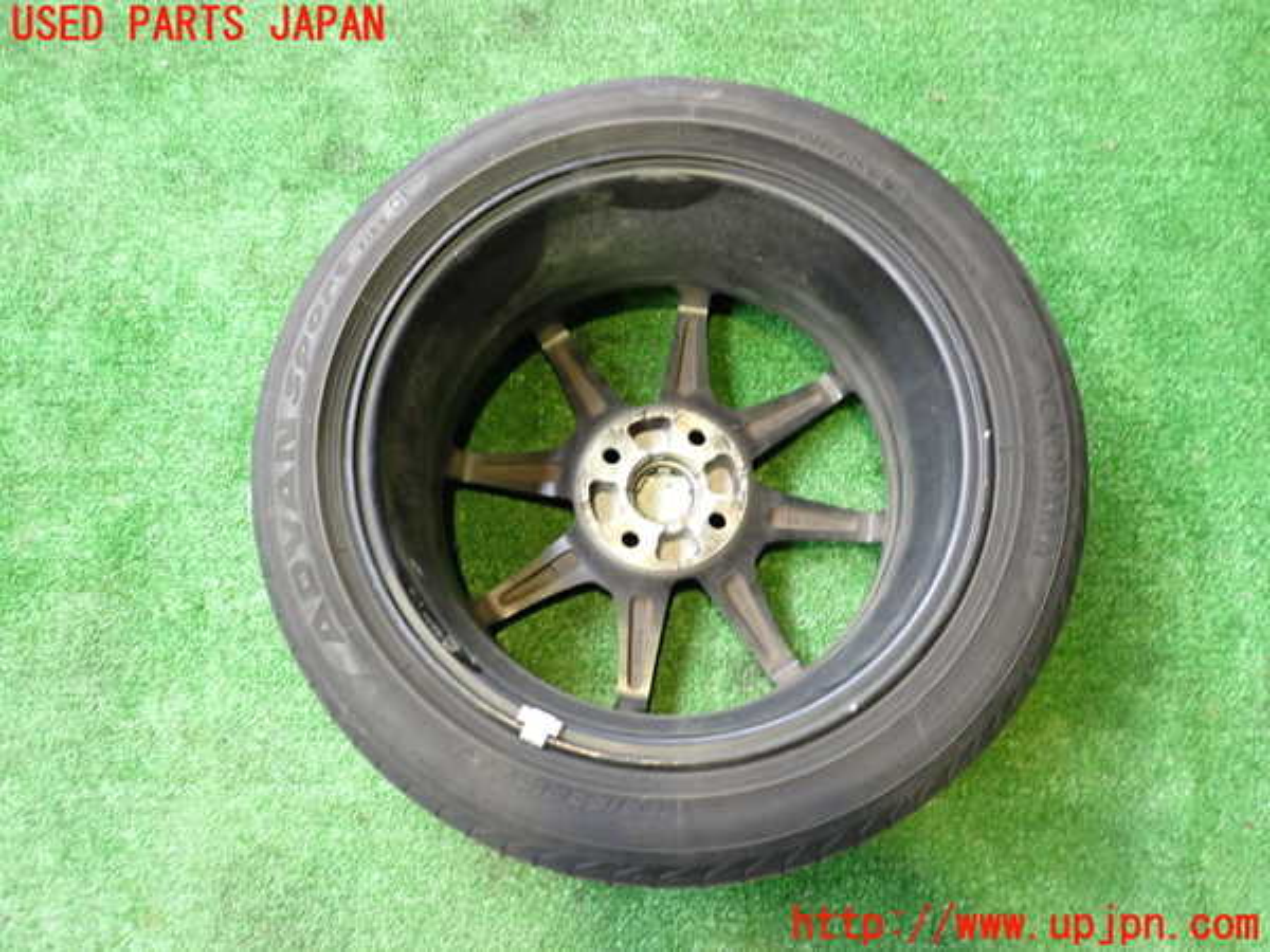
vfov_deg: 46.8
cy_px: 476
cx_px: 635
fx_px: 1101
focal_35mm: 30
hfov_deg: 60.0
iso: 500
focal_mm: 5.4
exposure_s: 1/30
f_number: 2.3
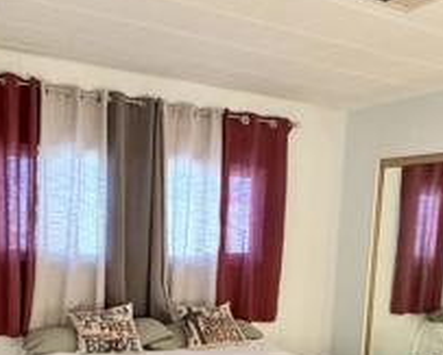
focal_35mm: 43
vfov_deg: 33.2
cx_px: 251
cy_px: 316
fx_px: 565
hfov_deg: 42.8
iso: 640
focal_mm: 2.22
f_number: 2.2
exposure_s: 1/60
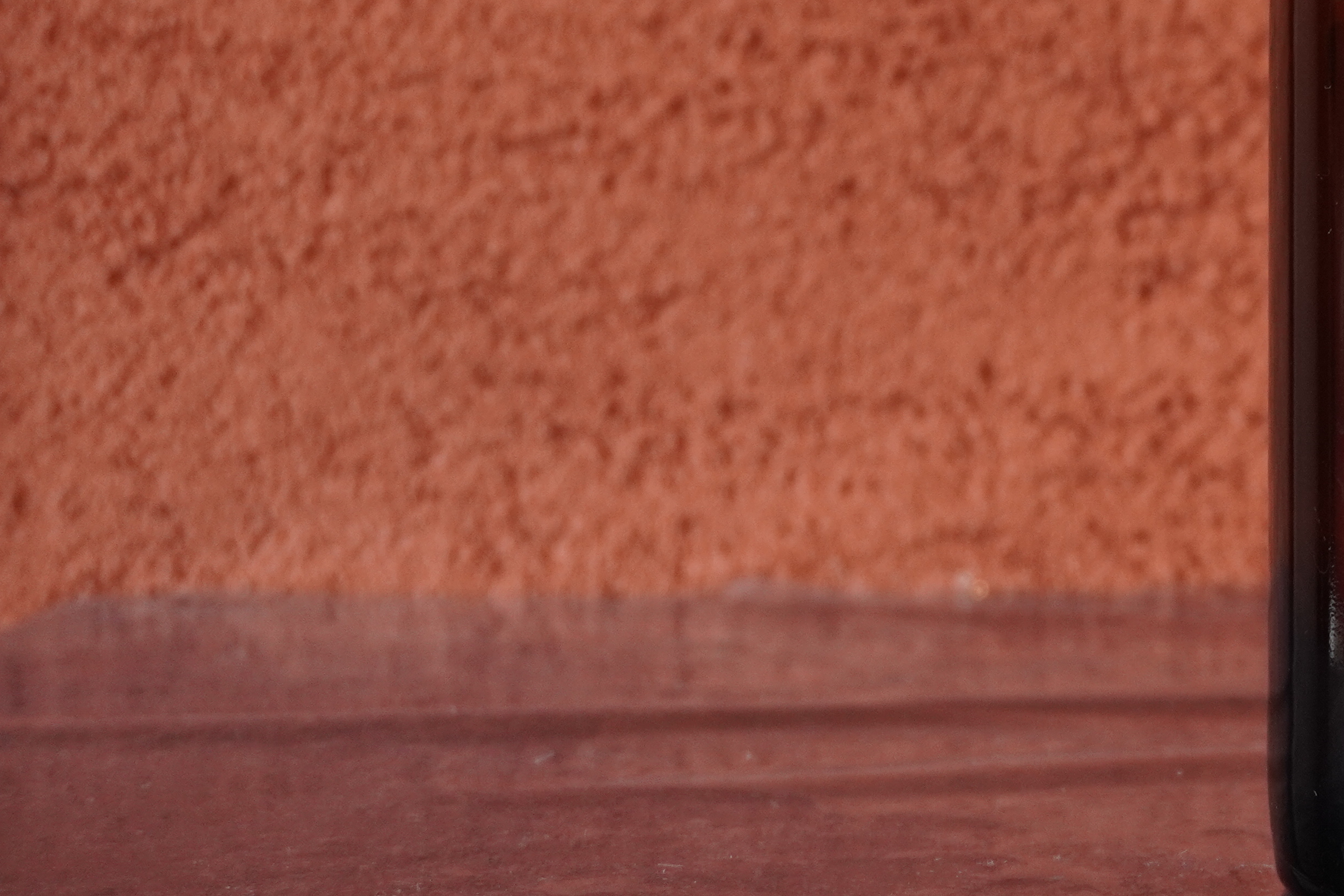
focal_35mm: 106
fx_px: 3965
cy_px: 59
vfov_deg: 12.8
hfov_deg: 18.5
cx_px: 1457
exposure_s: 1/160
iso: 640
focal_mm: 29
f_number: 4.5
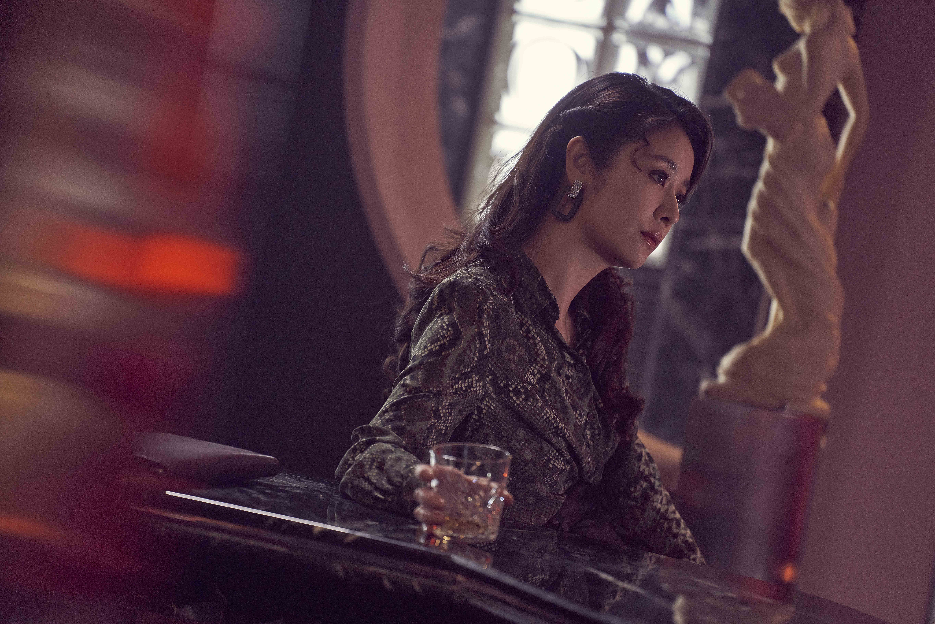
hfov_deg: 11.4
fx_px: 4675
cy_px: 312
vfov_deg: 7.6
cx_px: 468
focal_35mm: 180
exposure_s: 1/50
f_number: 2.8
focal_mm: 180
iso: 1600
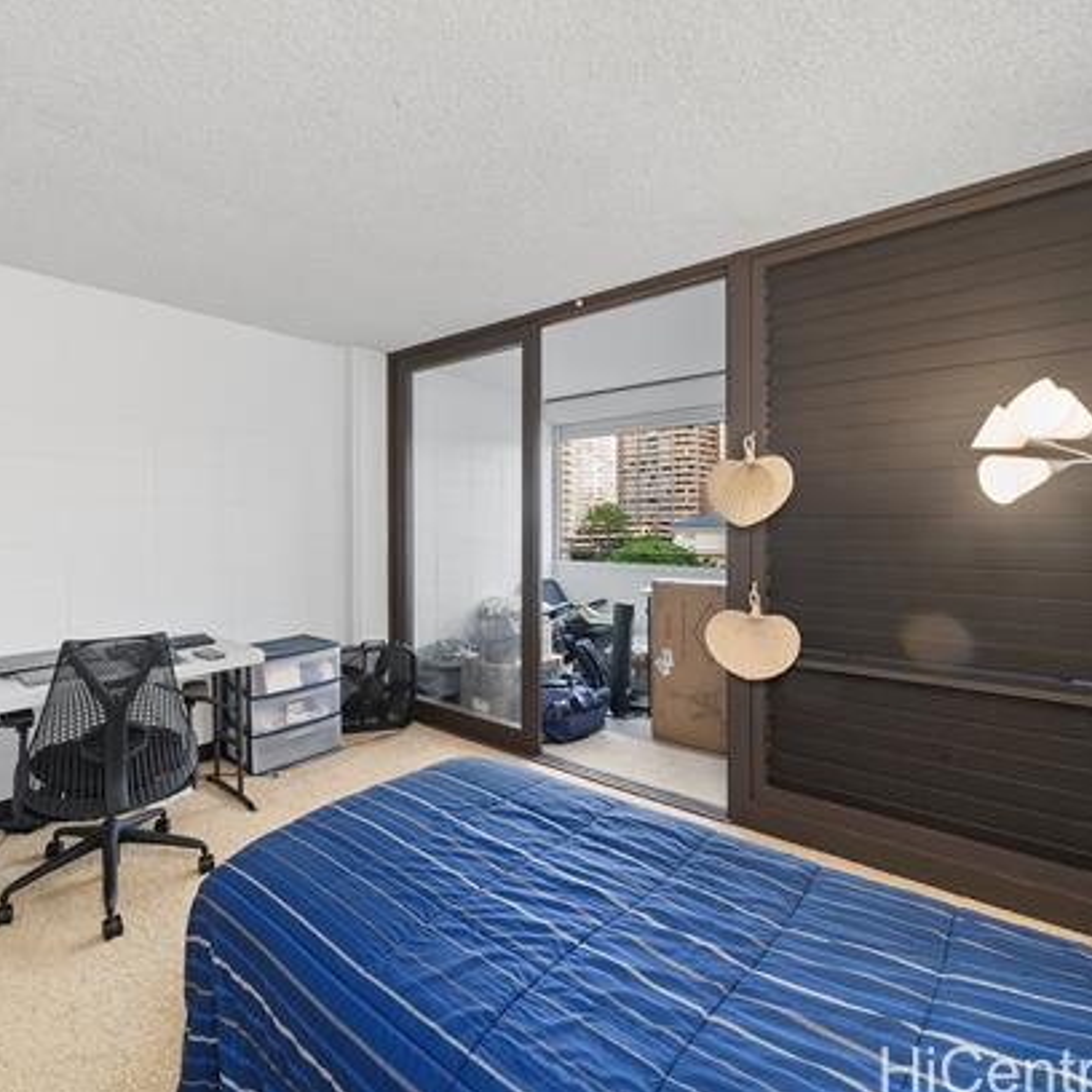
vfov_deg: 87.4
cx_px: 418
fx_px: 571
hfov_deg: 85.9
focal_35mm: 16
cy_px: 526
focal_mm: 12
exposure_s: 1.3
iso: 100
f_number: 9
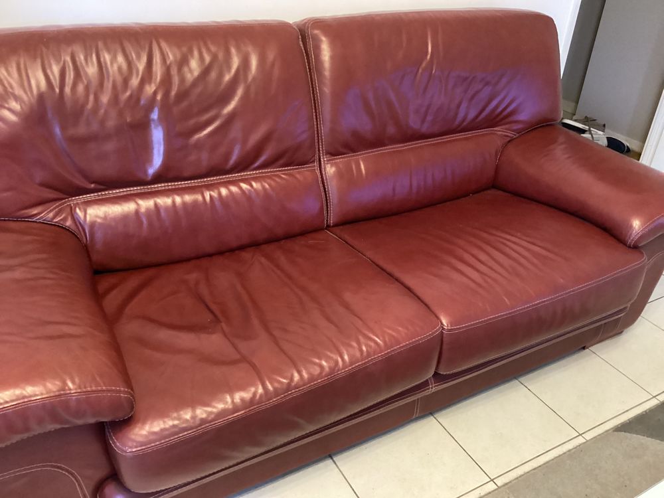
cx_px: 332
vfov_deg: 45.4
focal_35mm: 31
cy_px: 249
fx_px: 595
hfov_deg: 58.4
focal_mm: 3.3
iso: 640
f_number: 2.4
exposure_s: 1/24
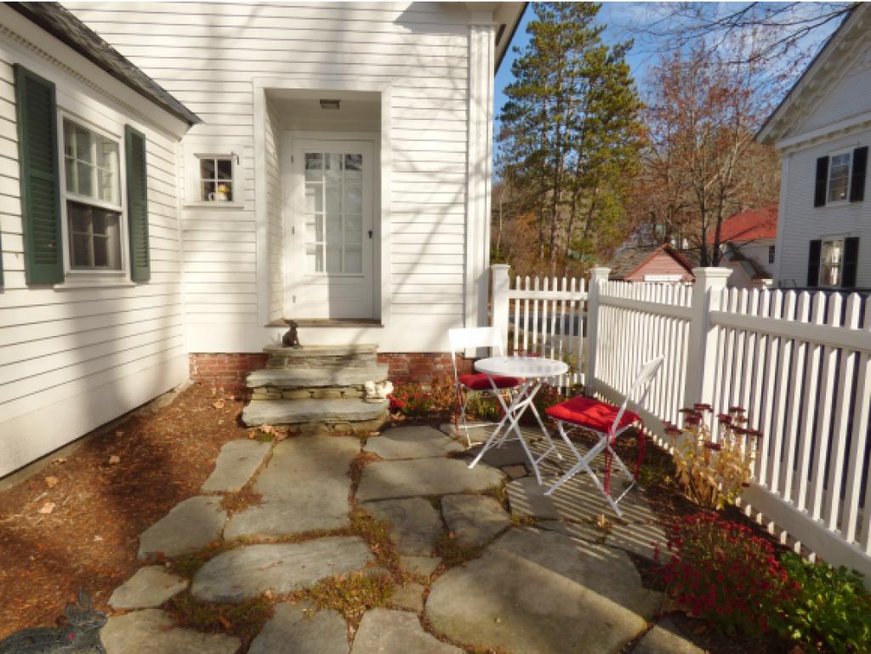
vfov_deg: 66.0
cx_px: 436
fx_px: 503
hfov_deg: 81.7
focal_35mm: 20
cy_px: 327
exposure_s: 1/500
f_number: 4.5
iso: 100
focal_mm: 3.58
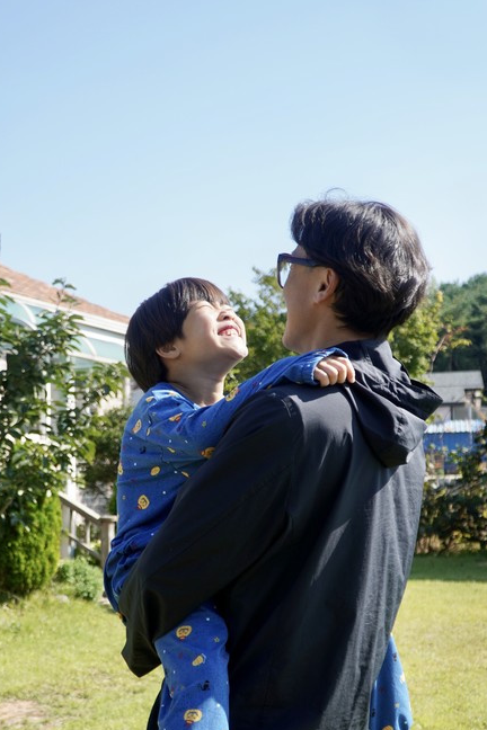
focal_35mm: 50
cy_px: 448
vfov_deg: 39.4
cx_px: 160
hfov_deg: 26.8
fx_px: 1015
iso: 100
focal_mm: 24
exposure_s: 1/500
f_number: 4
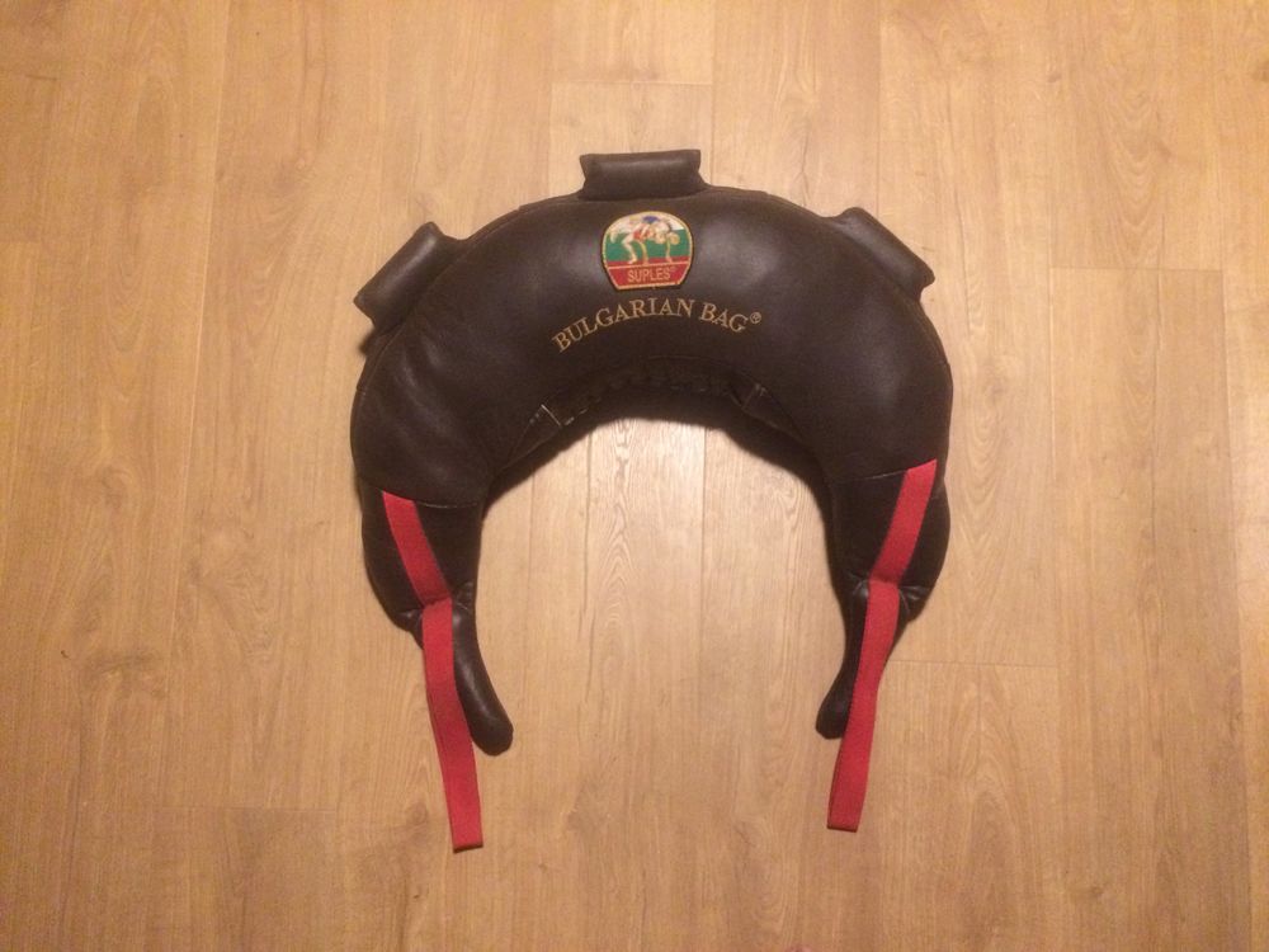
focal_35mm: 29
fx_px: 1063
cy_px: 476
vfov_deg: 48.2
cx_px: 634
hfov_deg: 61.7
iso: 500
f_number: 2.2
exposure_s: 1/17
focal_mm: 4.15
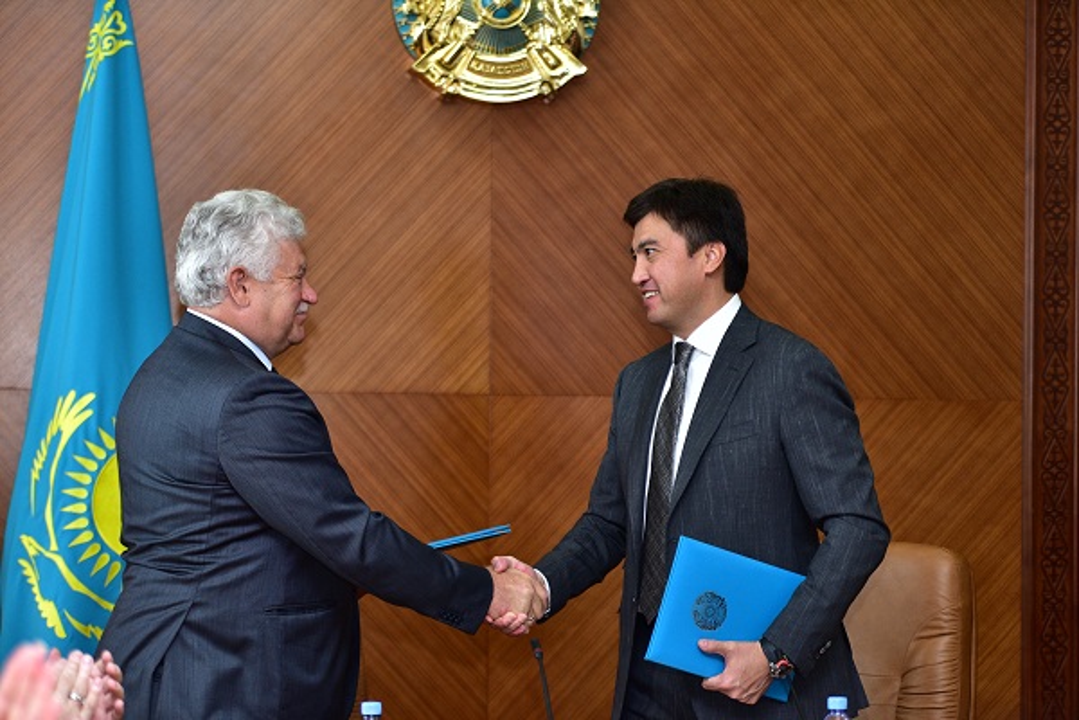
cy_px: 360
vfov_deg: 14.4
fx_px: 2847
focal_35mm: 95
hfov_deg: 21.5
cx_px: 540
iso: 800
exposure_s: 1/160
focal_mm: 95
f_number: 2.8
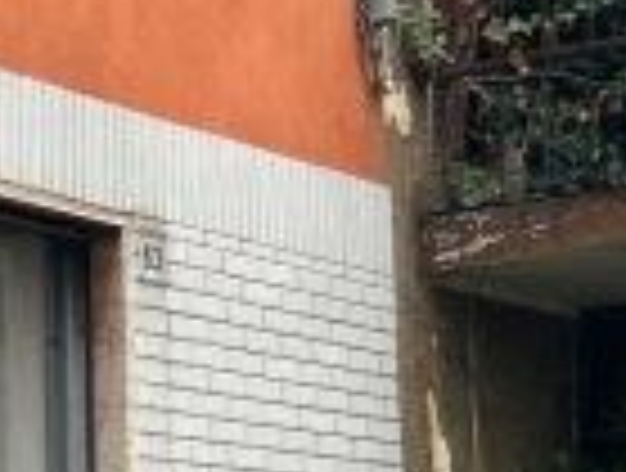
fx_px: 3463
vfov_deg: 7.5
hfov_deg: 8.2
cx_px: -1482
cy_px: 935
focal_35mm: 191
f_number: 1.5
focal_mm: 5.7
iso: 40
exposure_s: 1/121
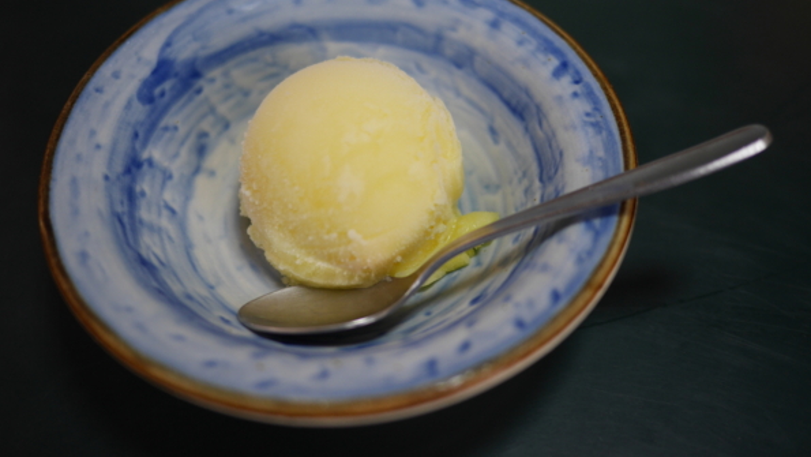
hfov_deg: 46.4
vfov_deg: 27.1
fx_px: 946
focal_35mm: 44
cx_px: 403
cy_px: 190
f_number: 1.7
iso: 200
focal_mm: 20
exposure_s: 1/100
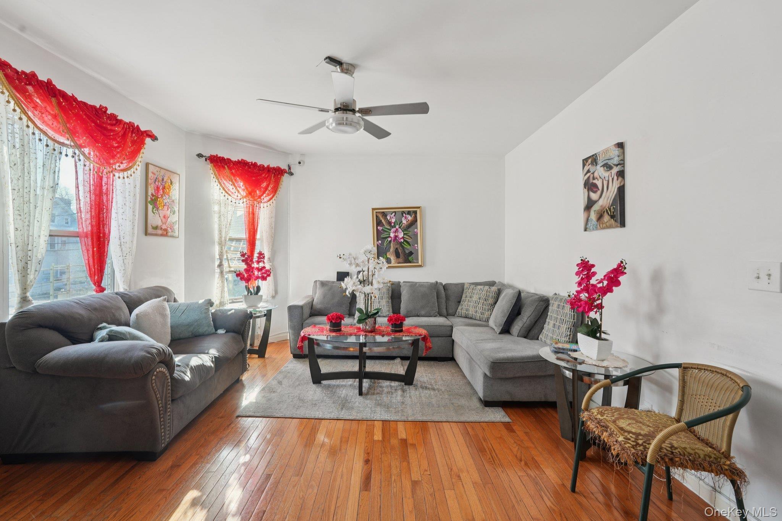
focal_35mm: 16
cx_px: 391
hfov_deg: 96.7
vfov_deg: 73.7
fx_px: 348
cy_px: 260
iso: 400
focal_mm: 16
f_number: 9
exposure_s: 1/15
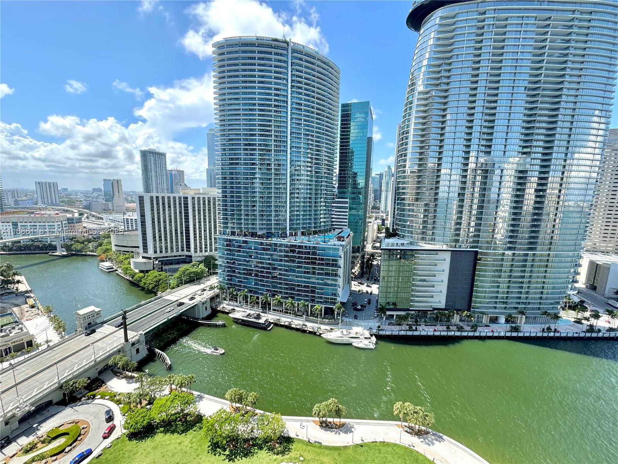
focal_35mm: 14
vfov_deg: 85.7
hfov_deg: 102.1
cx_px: 309
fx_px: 250
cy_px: 232
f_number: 2.2
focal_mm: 2.22
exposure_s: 1/687
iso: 50
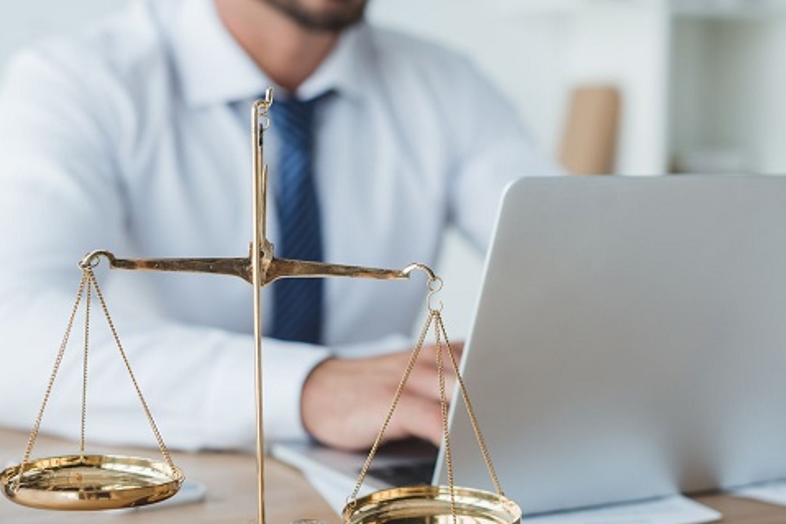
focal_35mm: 71
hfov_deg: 28.4
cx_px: 438
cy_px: 298
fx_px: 1550
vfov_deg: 19.2
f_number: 3.5
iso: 320
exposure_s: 1/250
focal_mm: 50
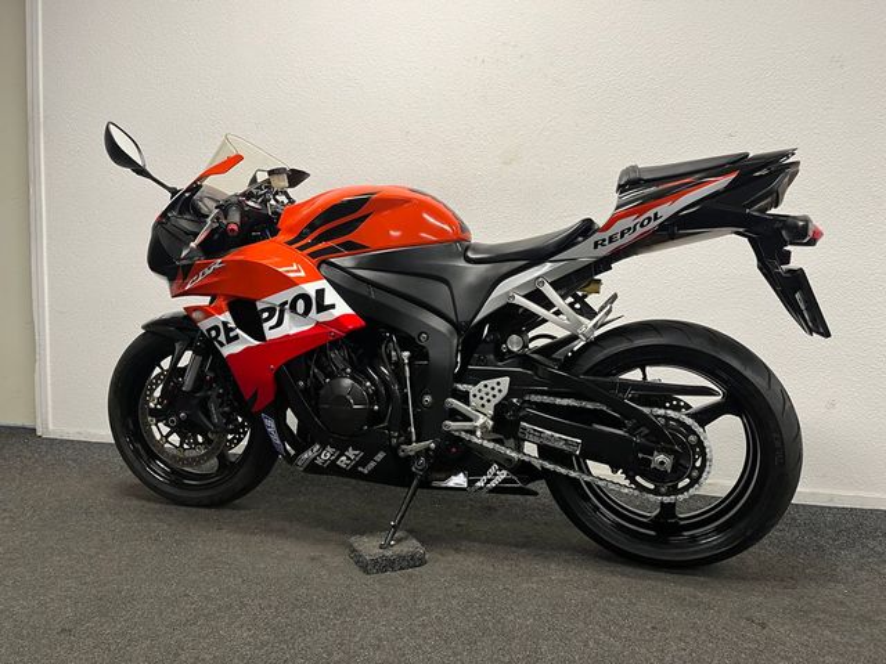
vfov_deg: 53.1
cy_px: 332
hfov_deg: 67.3
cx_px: 443
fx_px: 665
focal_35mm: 26
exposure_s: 1/50
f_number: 1.6
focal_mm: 5.1
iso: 80
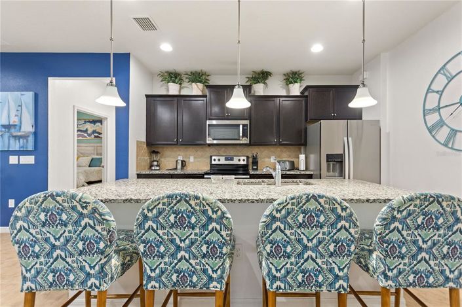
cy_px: 154
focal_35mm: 15
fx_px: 192
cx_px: 231
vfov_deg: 77.2
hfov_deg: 100.4
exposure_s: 1/2.5
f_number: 4.5
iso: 400
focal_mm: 10
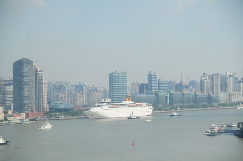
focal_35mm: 105
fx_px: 708
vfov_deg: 13.0
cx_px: 122
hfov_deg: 19.5
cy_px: 80
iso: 200
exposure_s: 1/800
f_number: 5
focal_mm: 70
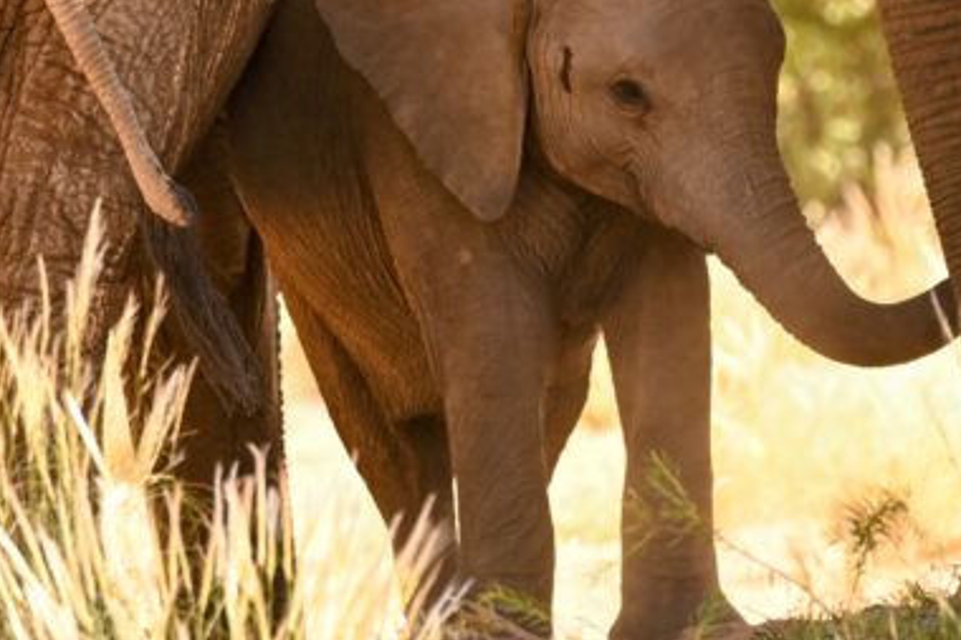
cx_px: 518
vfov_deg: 1.7
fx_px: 21052
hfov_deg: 2.6
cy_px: 139
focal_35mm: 789
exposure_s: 1/1000
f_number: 6.3
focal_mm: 400
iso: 1250
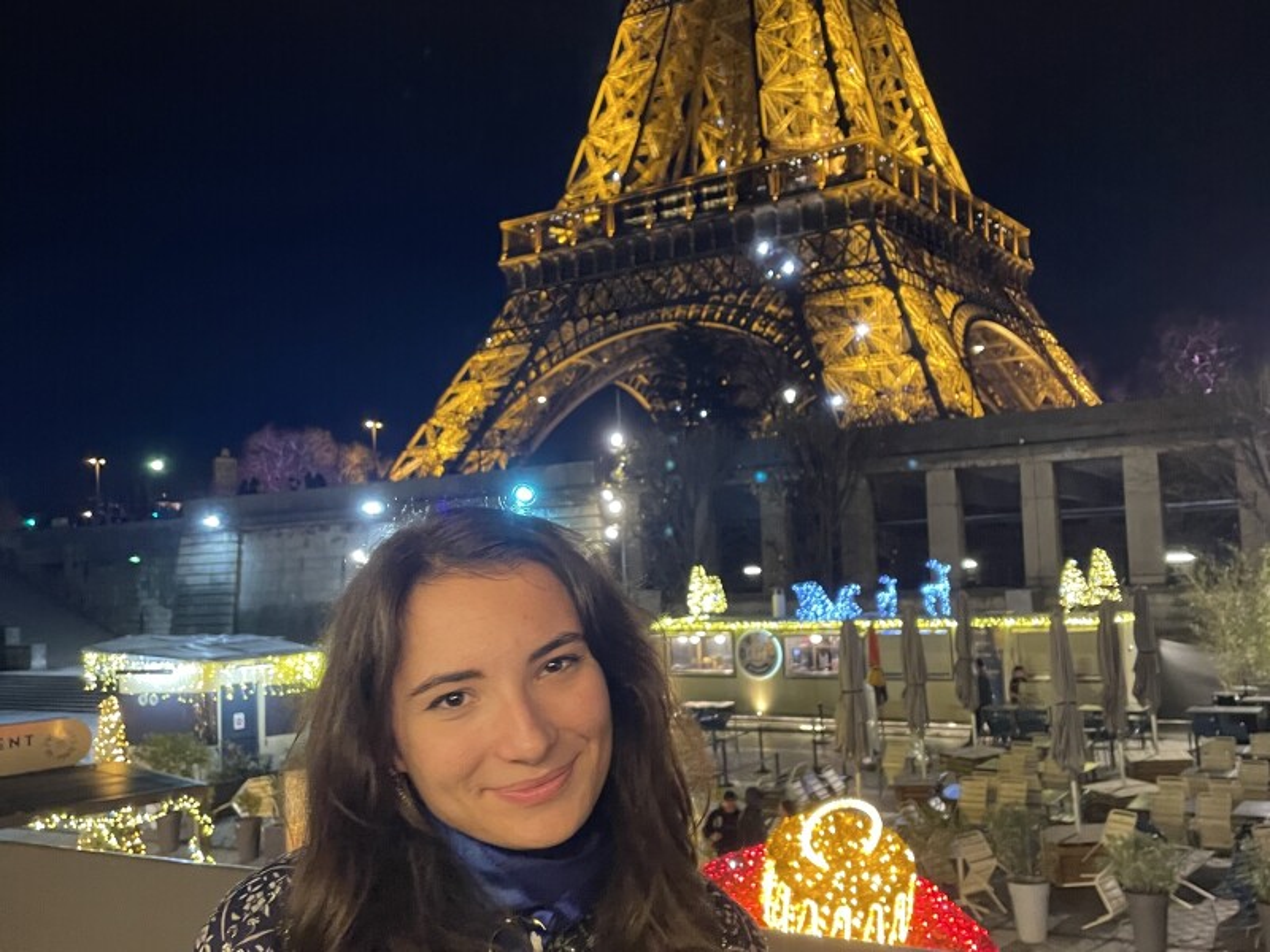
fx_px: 954
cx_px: 635
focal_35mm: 26
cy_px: 476
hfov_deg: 67.3
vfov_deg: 53.1
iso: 400
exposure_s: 1/33
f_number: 1.6
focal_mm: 4.2
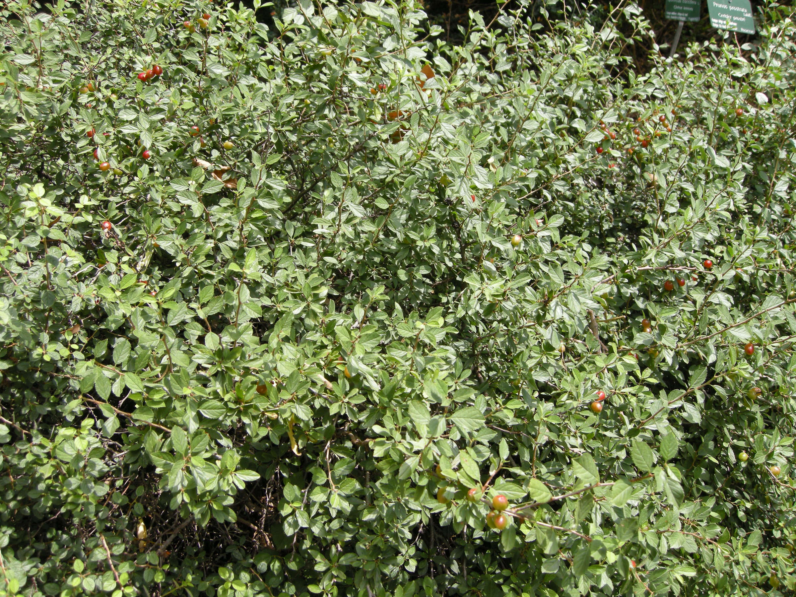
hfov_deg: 52.6
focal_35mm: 35
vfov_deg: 40.7
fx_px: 805
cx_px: 398
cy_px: 298
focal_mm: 7.5
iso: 64
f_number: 4.3
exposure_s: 1/117
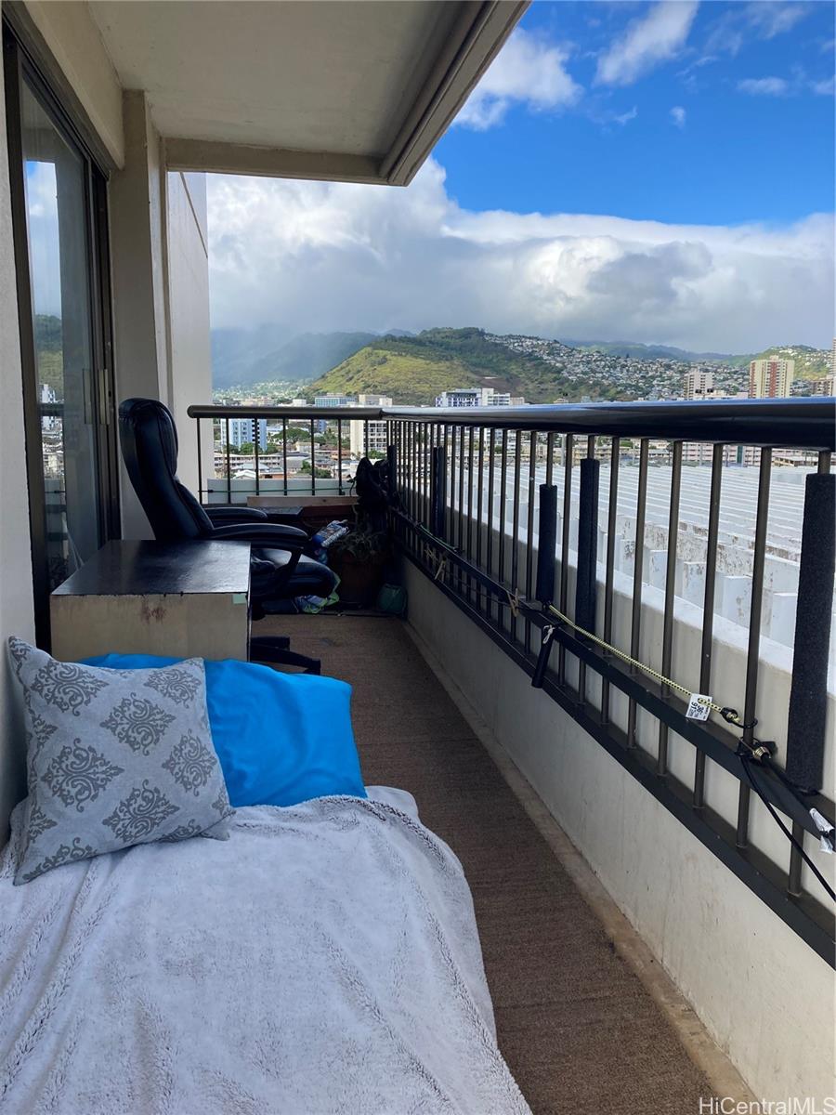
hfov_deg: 49.7
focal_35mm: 28
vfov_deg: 63.4
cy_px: 558
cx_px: 418
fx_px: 902
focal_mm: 3.99
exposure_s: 1/899
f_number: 1.8
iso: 20
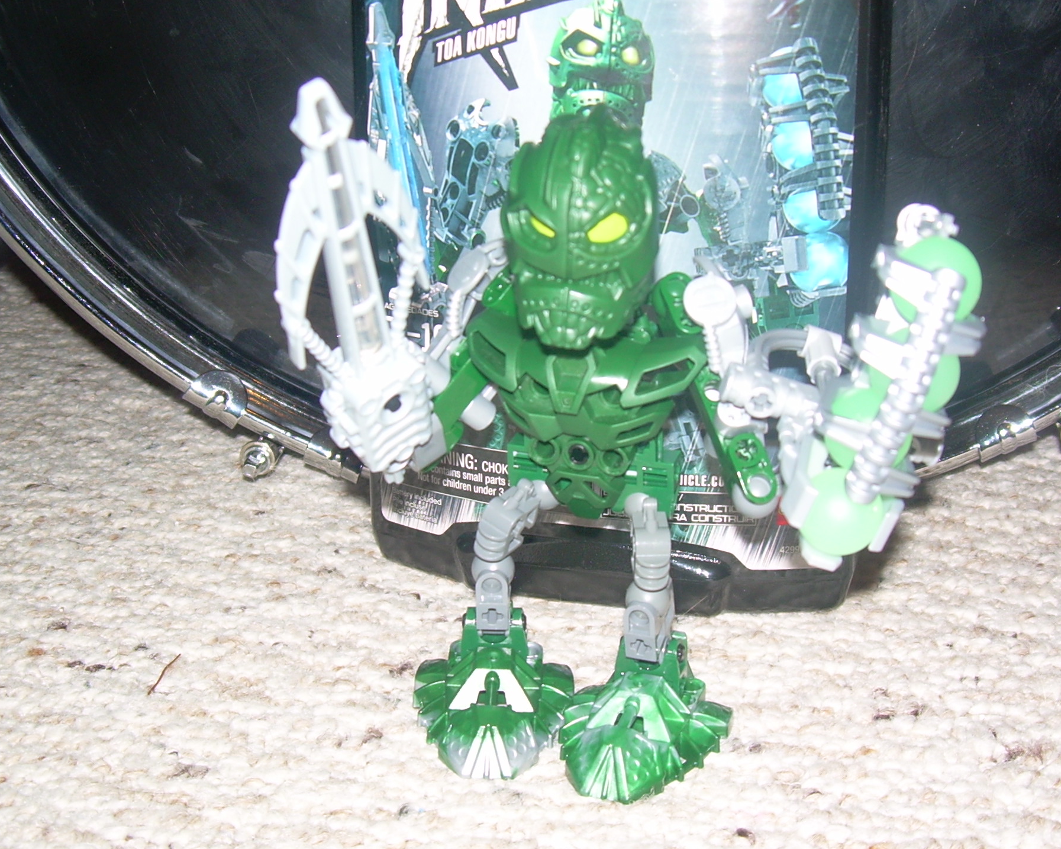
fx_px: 1476
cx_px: 598
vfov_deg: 32.1
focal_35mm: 47
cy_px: 380
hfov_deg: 39.5
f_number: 2.8
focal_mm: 6.3
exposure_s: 1/60
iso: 50
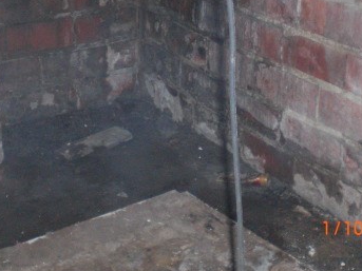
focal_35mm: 71
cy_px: 27
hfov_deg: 27.4
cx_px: 207
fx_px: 742
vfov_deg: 20.3
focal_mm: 6.3
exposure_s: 1/60
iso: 200
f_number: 3.1
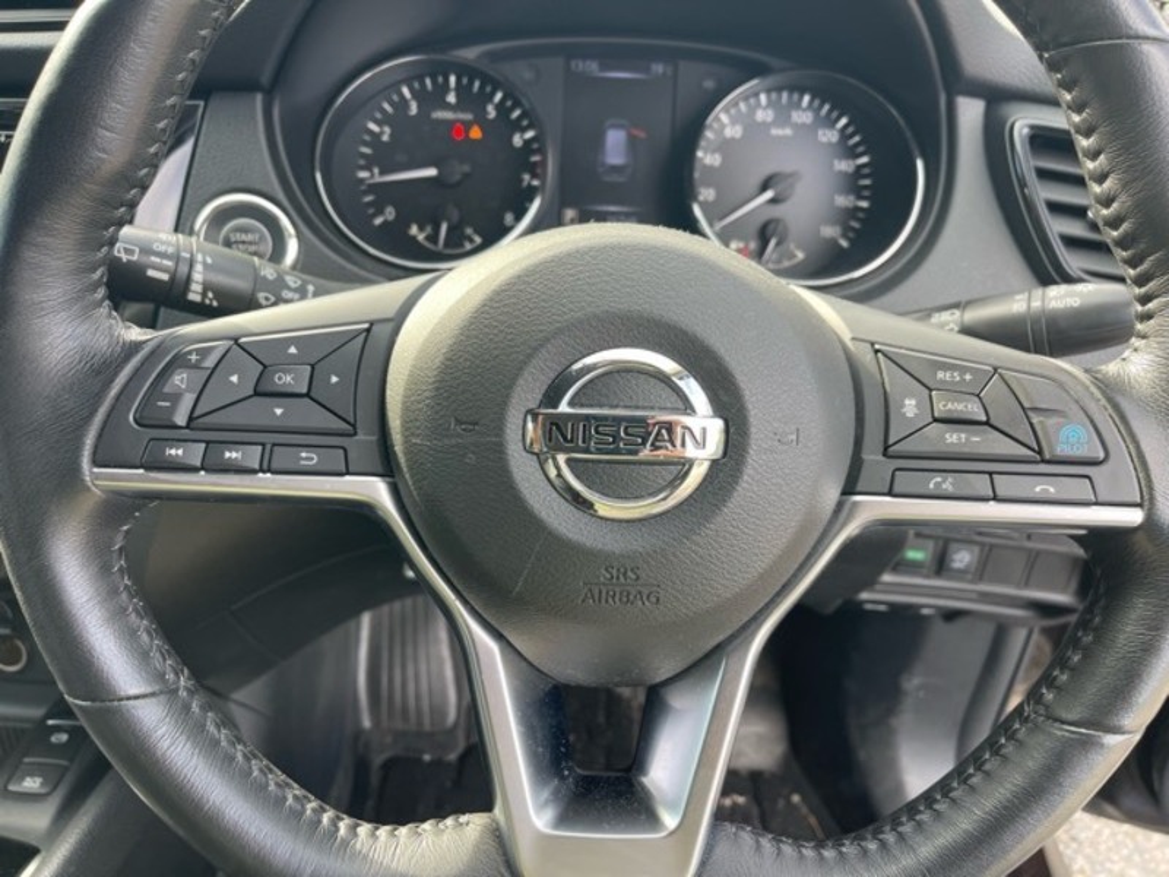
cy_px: 438
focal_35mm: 25
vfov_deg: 54.9
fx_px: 844
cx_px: 584
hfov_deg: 69.4
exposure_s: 1/121
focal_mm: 5.1
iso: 50
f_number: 1.6
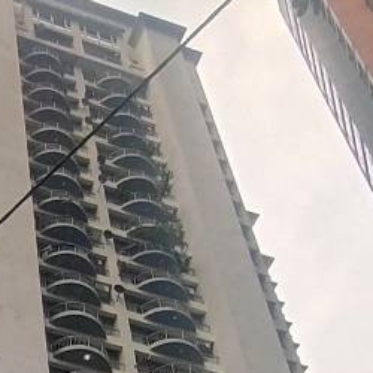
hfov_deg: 22.6
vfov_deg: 19.6
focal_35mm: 70
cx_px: -78
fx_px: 853
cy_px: 633
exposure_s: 1/120
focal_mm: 1.66
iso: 50
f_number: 2.2
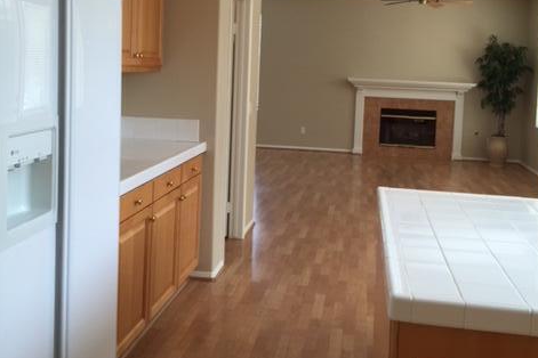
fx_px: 613
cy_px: 101
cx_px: 272
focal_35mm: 41
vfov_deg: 32.2
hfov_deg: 47.4
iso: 32
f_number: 2.2
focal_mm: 4.15
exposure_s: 1/60
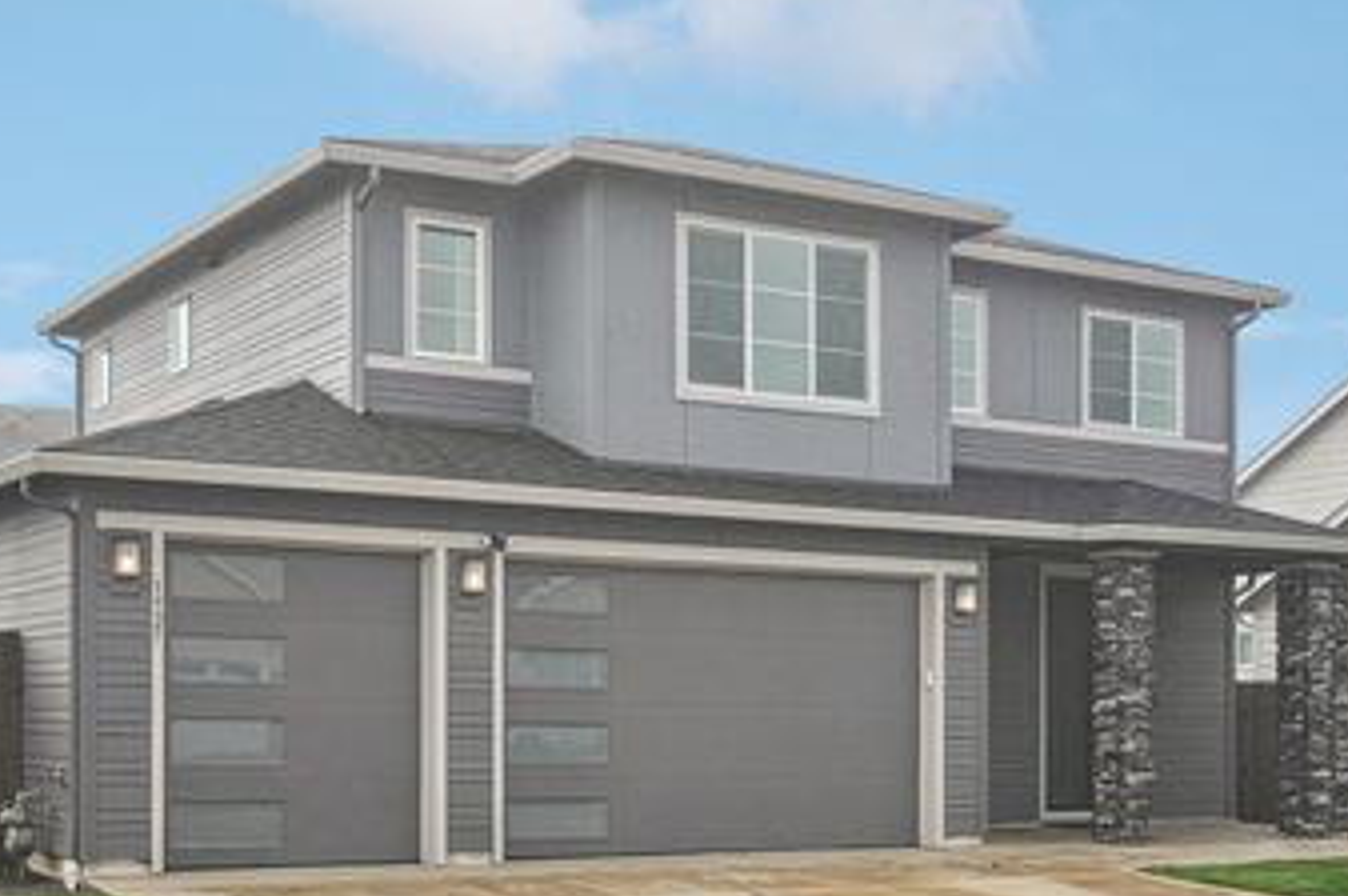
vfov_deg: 25.9
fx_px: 1945
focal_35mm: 52
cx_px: 680
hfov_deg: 38.2
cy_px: 558
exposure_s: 1/200
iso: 400
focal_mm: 35
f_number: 8
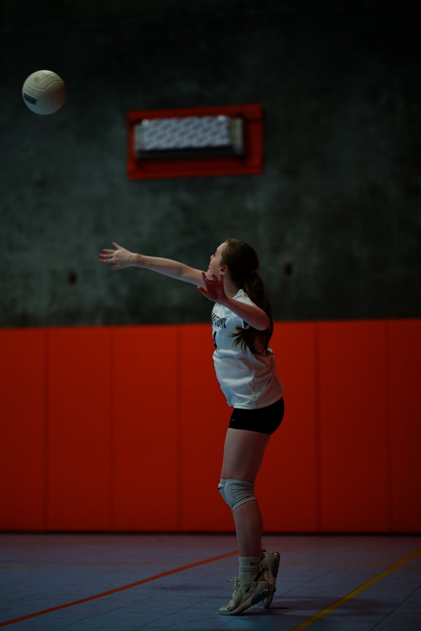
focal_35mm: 85
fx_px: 1490
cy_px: 316
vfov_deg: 23.9
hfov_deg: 16.1
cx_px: 210
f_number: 1.2
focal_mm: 85
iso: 1600
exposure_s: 1/1600
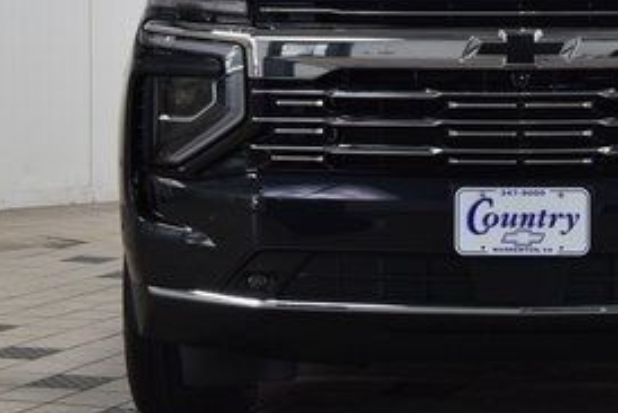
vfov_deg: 10.3
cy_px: 49
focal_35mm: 133
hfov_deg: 15.3
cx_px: 517
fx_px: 2284
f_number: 7.1
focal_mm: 38
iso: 1600
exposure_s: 1/60
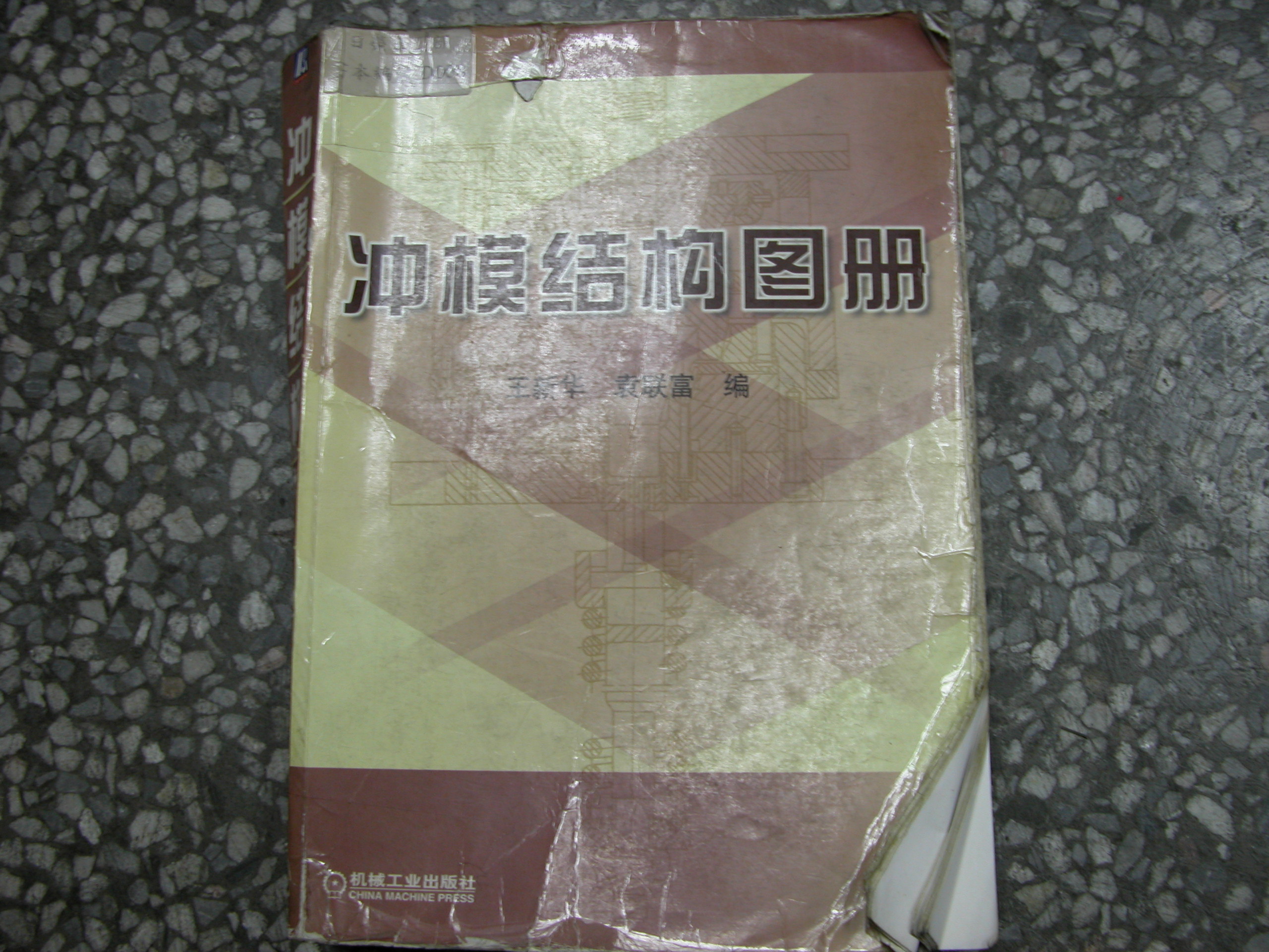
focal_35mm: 35
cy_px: 476
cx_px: 634
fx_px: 1283
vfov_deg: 40.7
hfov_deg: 52.6
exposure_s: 1/15.5
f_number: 2.8
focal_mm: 8.9
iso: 100
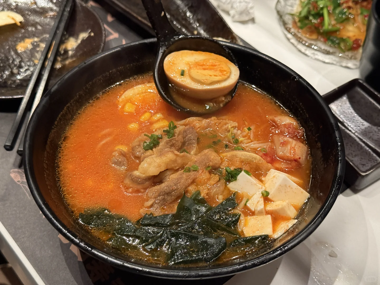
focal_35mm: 48
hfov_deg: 39.7
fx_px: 527
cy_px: 142
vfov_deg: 30.3
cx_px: 190
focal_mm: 6.76
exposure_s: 1/40
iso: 400
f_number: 1.78
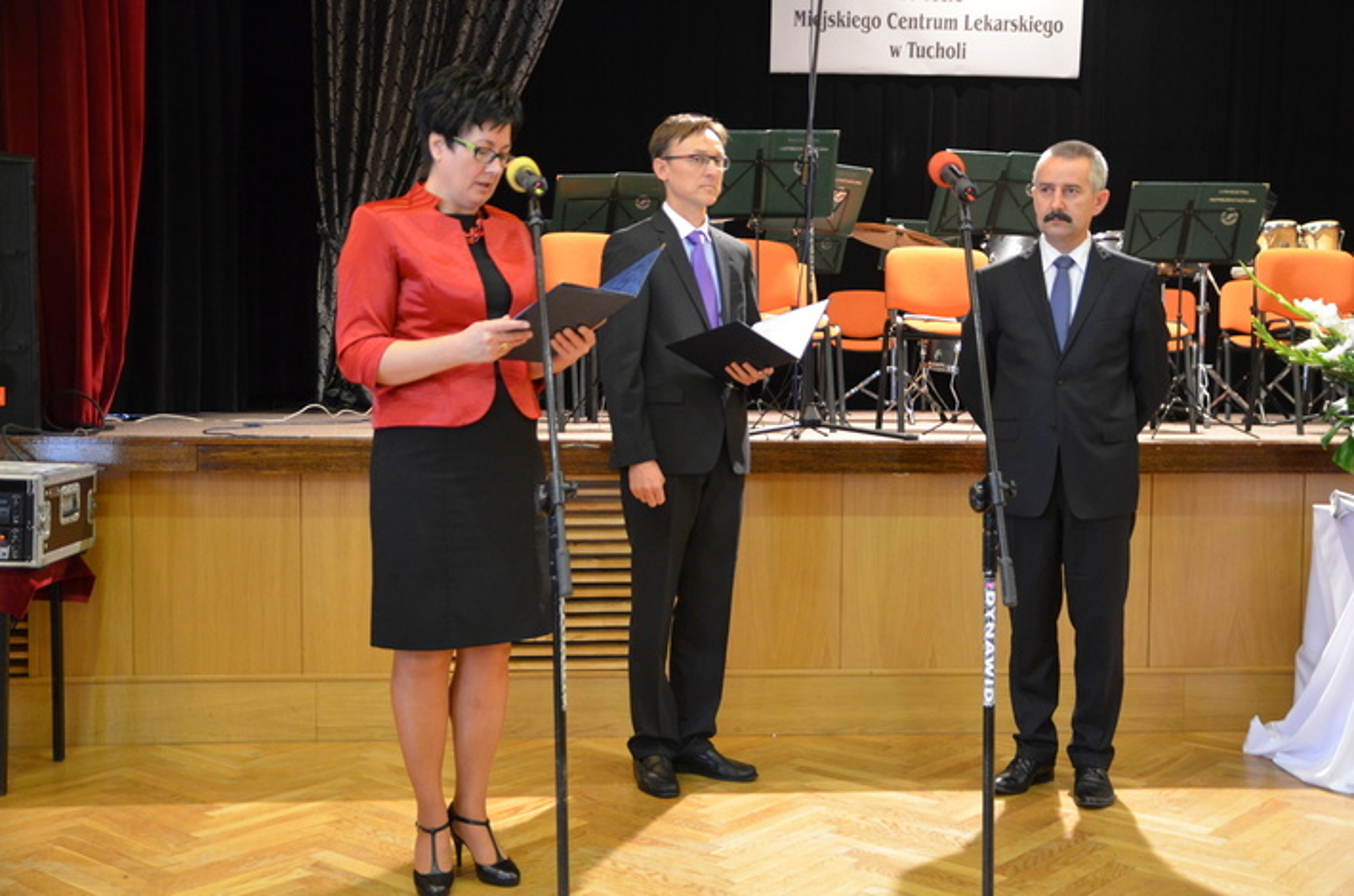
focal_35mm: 39
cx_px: 677
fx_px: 1464
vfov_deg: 34.1
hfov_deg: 49.6
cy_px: 448
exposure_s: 1/40
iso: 1600
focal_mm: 26
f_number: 3.2
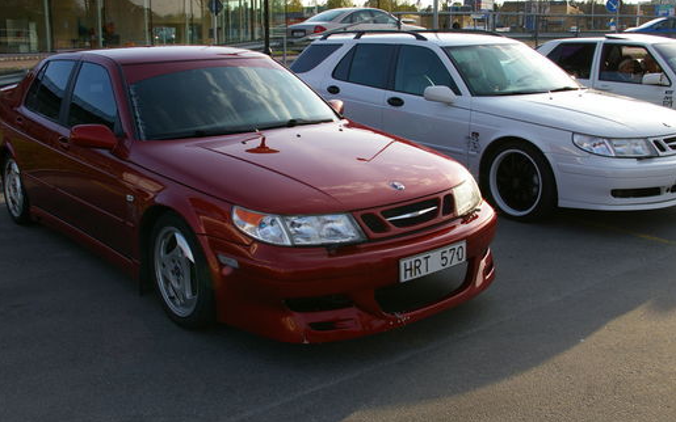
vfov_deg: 33.5
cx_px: 332
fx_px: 700
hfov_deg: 51.5
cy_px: 181
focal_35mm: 38
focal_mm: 20
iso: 200
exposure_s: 1/180
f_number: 8
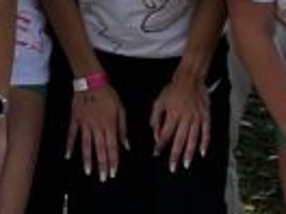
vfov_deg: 7.2
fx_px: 1661
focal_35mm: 201
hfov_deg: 9.6
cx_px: -132
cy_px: -186
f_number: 1.5
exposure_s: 1/2571
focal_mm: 5.7
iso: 50
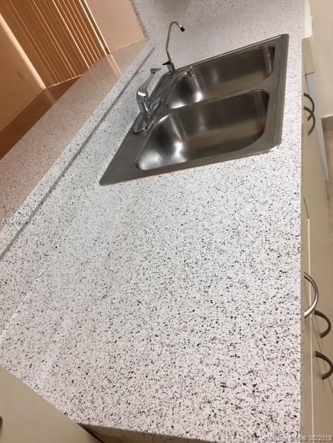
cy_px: 222
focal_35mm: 29
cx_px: 166
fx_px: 372
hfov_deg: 48.2
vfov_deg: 61.7
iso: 25
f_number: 2.2
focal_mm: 4.15
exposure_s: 1/30
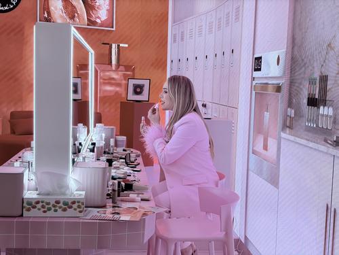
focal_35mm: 52
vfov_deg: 28.0
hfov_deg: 36.8
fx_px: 509
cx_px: 170
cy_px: 128
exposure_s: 1/135
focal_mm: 5.96
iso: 64
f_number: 1.6
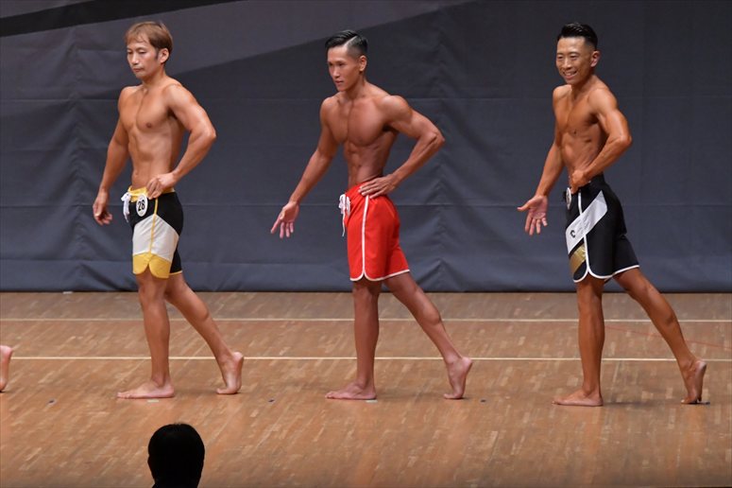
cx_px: 366
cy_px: 244
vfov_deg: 5.7
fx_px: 4878
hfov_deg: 8.6
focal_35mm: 240
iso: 6400
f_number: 5.6
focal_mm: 160
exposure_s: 1/400
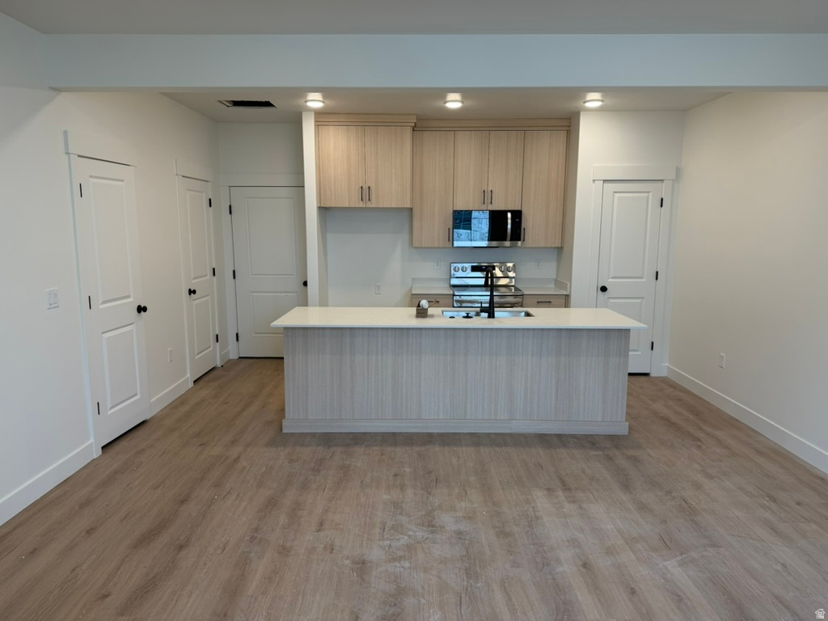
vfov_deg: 56.8
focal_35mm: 24
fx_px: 574
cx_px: 414
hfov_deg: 71.6
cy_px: 310
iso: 80
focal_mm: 6.76
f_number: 1.78
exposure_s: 1/120
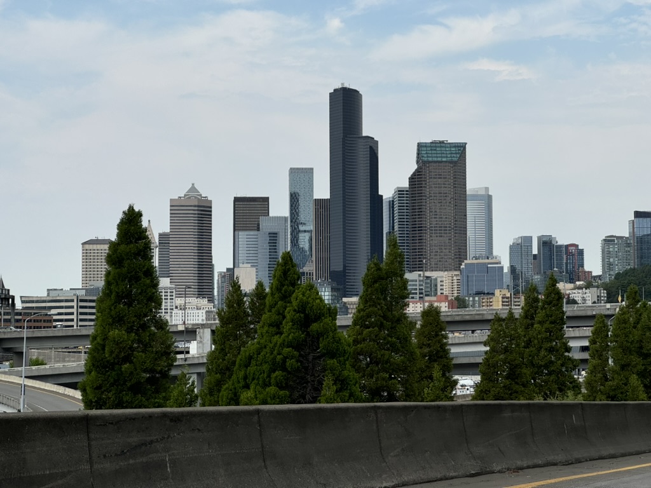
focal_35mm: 77
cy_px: 244
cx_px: 326
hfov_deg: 25.3
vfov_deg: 19.1
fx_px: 1448
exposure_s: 1/737
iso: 25
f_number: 2.8
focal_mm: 9
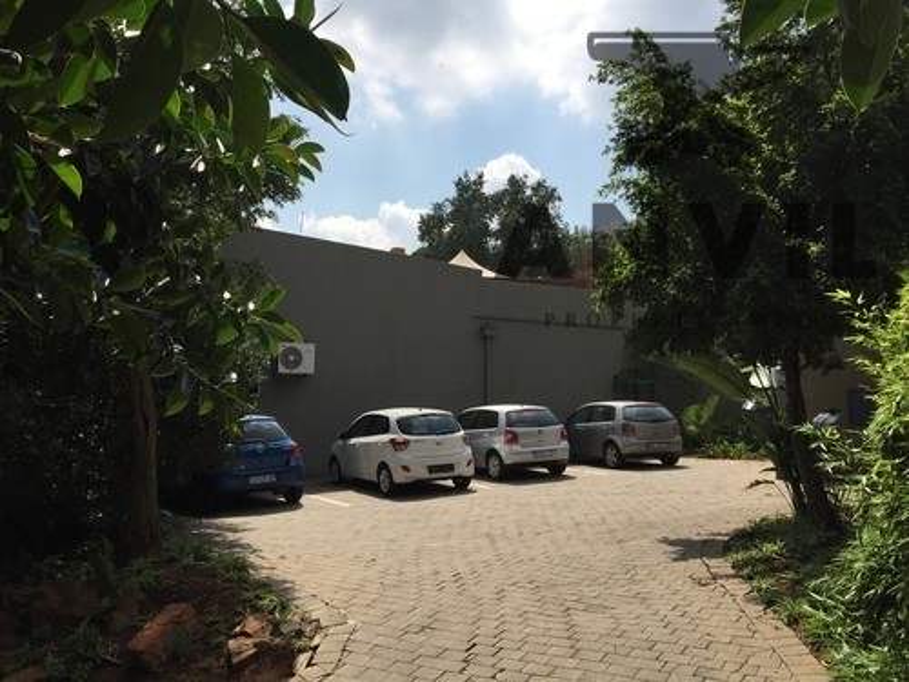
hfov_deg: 61.7
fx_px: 762
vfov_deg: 48.2
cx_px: 454
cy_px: 341
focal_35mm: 29
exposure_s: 1/2825
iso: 32
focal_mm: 4.15
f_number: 2.2
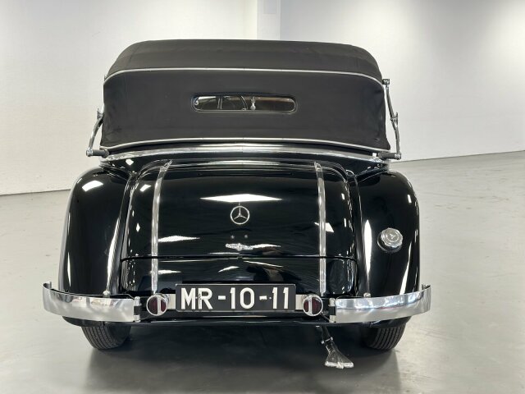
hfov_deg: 39.7
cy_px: 197
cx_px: 262
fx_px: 728
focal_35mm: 48
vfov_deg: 30.3
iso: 200
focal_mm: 6.86
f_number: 1.78
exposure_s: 1/60
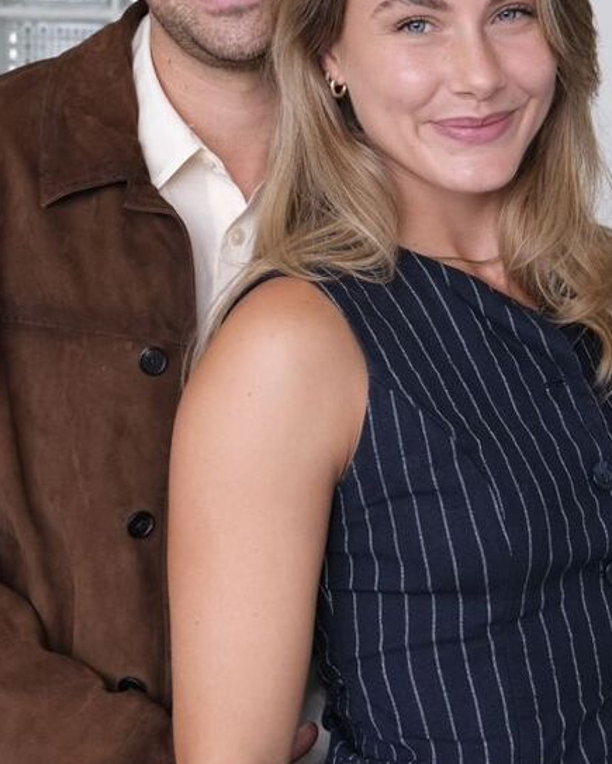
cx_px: 288
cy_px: 322
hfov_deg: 21.3
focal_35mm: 72
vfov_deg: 26.4
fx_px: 1629
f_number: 4
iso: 160
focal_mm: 27.5
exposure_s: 1/40
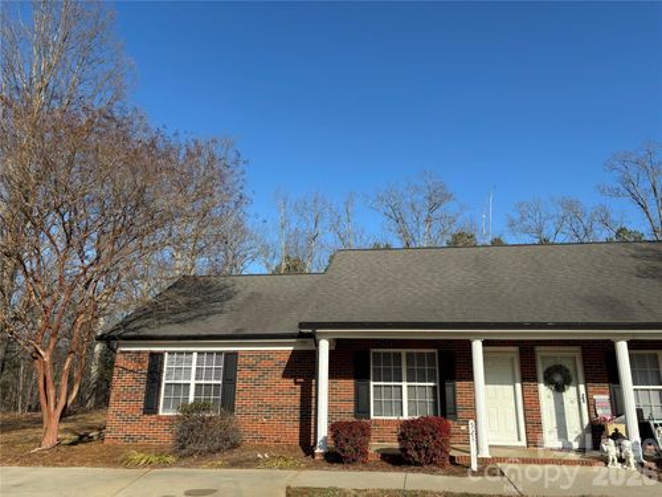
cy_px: 248
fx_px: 497
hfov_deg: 67.3
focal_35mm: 26
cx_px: 331
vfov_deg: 53.1
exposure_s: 1/2857
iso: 50
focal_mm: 5.96
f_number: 1.6
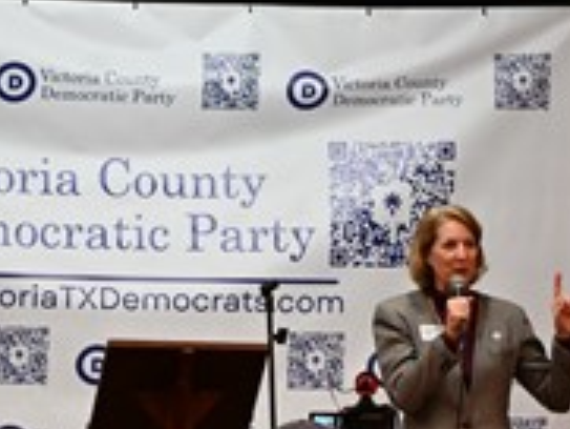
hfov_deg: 5.2
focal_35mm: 378
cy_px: 478
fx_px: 6228
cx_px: 214
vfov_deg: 3.9
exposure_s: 1/125
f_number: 4.8
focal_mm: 111
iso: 8000
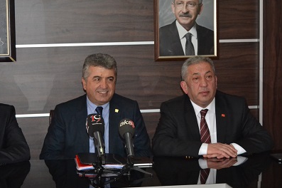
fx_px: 618
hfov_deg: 25.6
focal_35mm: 79
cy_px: 127
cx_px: 99
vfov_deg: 17.2
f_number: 4.8
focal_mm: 38
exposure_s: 1/60
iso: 3200
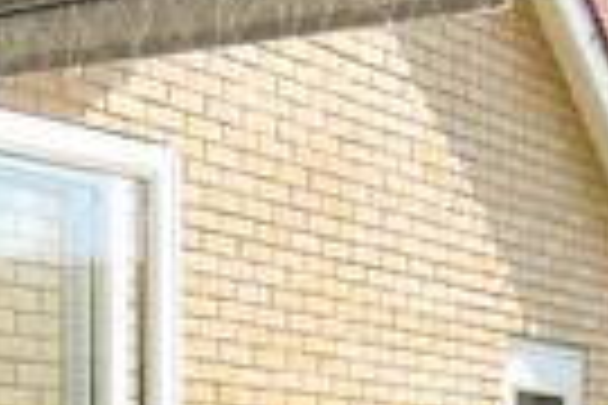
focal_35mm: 114
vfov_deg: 11.2
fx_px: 1925
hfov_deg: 17.8
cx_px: 122
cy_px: 713
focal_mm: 10
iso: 100
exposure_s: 1/200
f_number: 9
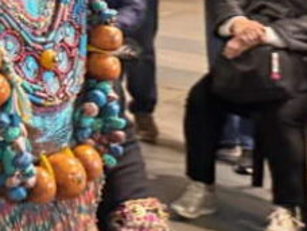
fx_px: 958
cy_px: -118
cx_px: -170
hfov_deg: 16.4
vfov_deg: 13.0
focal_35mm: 108
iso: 800
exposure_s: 1/33
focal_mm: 6.76
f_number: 1.78
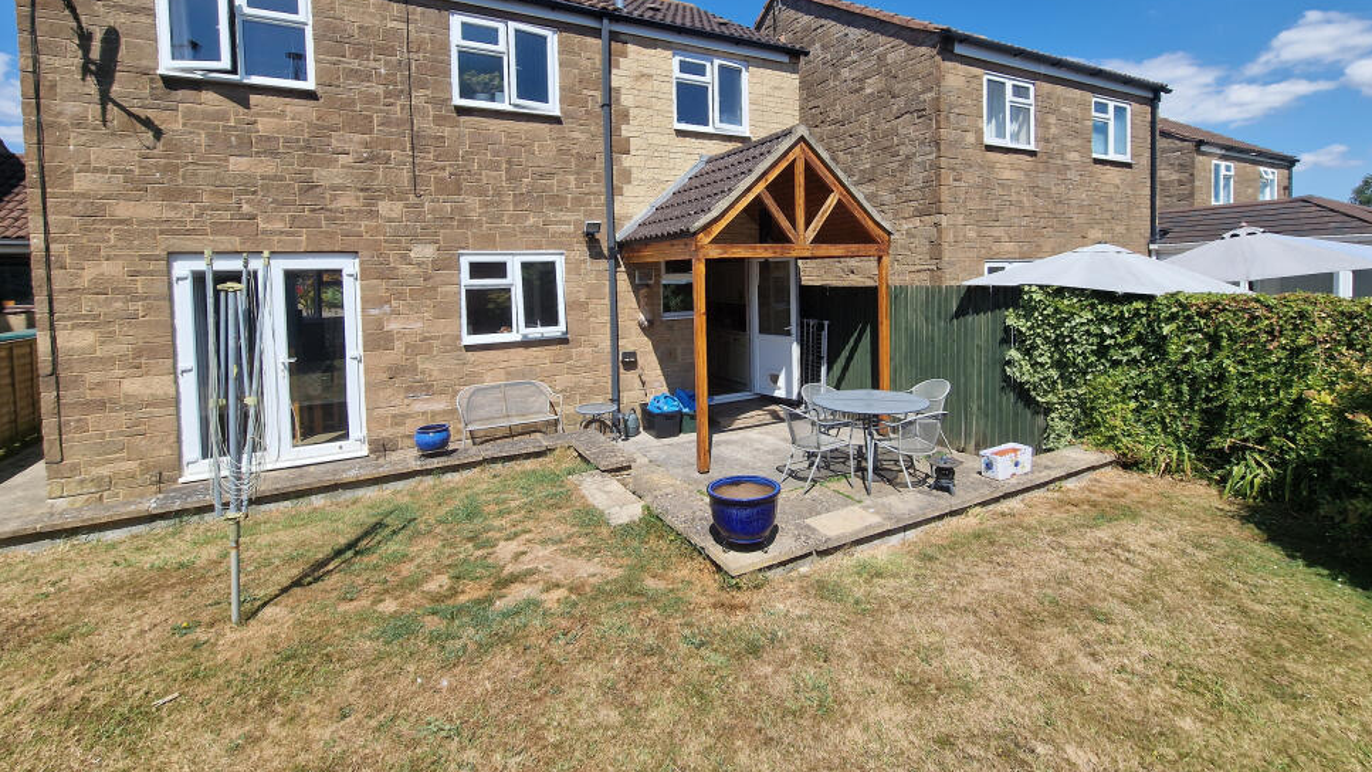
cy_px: 297
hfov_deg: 102.9
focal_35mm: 15
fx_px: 546
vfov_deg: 69.6
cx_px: 715
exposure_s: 1/2104
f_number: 2.2
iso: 50
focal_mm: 2.2
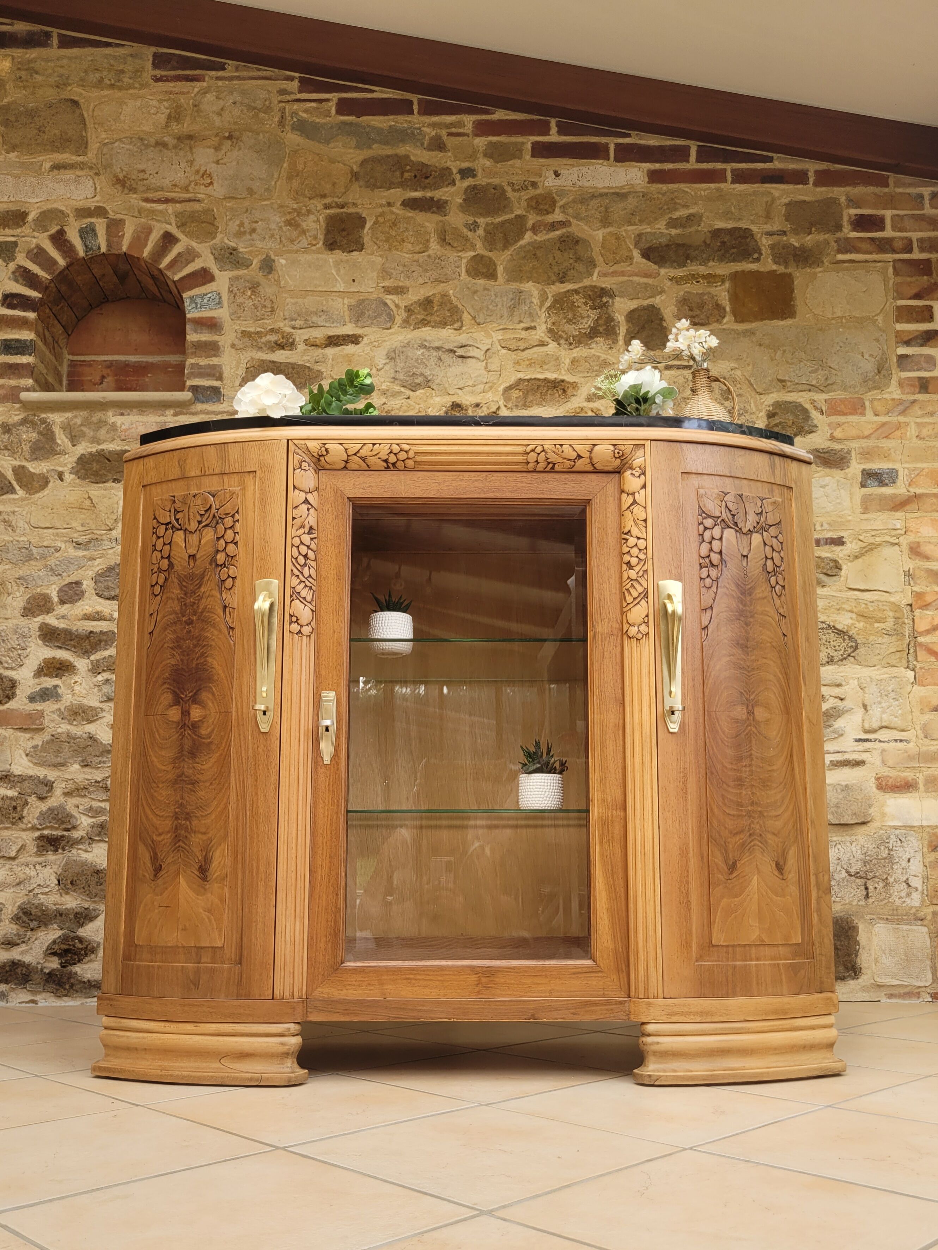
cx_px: 469
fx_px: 939
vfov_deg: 67.3
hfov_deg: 53.1
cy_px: 625
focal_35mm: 26
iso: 40
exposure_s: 1/217
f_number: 1.8
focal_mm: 5.4
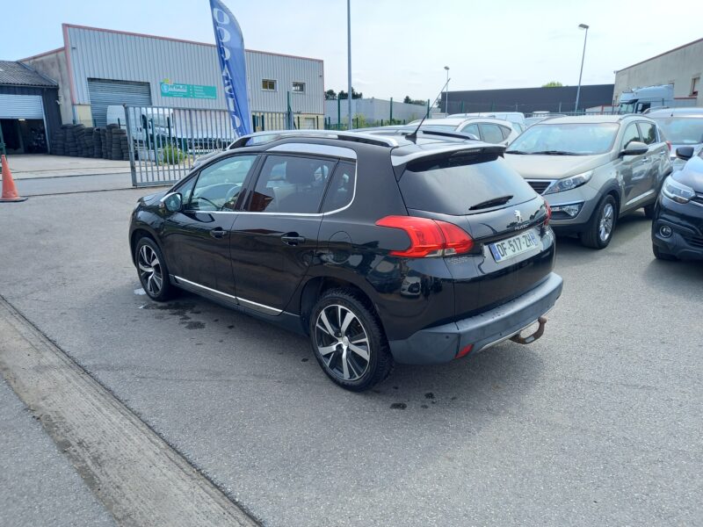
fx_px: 508
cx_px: 352
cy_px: 264
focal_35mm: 25
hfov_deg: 69.4
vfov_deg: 54.9
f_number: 2
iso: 25
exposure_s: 1/235
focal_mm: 4.6
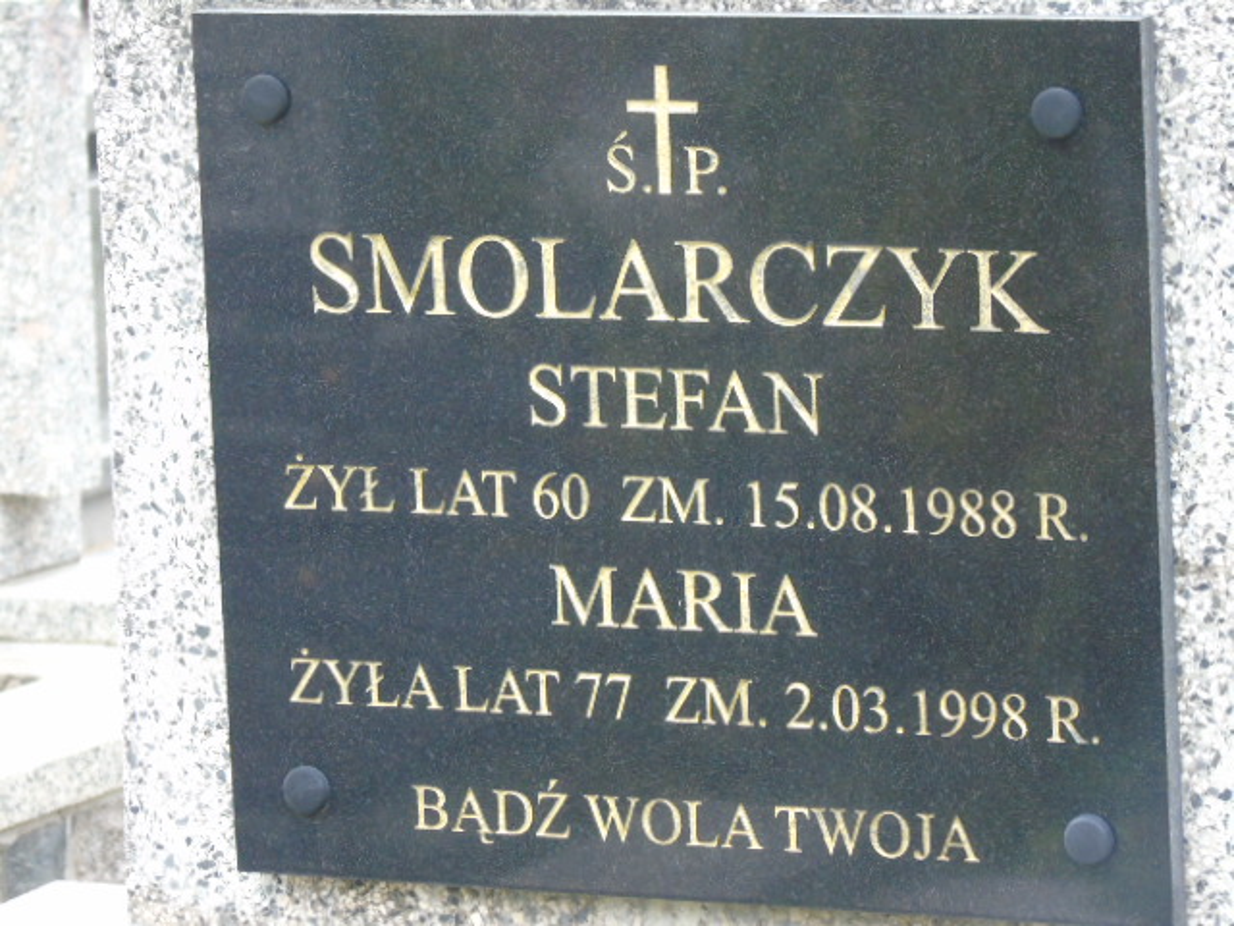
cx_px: 617
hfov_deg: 9.3
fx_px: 7557
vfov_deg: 7.0
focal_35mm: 212
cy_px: 463
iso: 500
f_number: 4.7
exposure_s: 1/60
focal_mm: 38
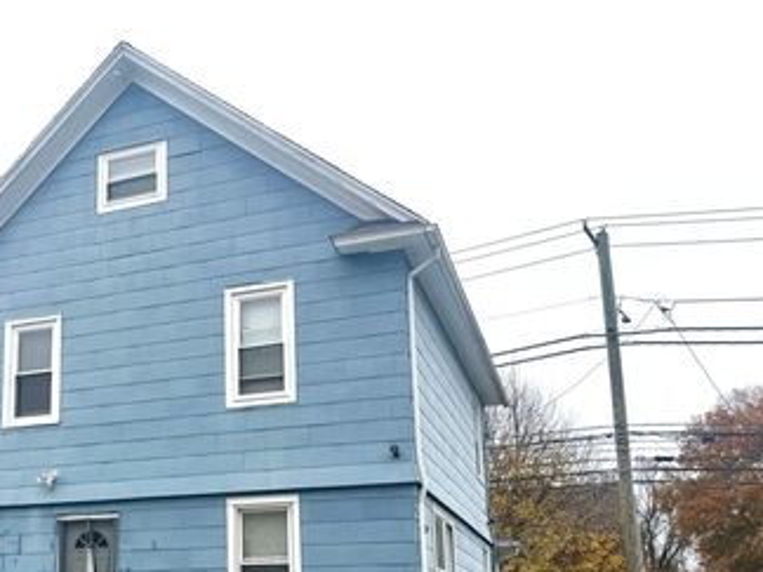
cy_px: 439
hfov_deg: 41.1
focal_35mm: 44
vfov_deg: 32.2
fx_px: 970
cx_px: 153
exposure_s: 1/2053
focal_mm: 6.76
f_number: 1.78
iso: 80
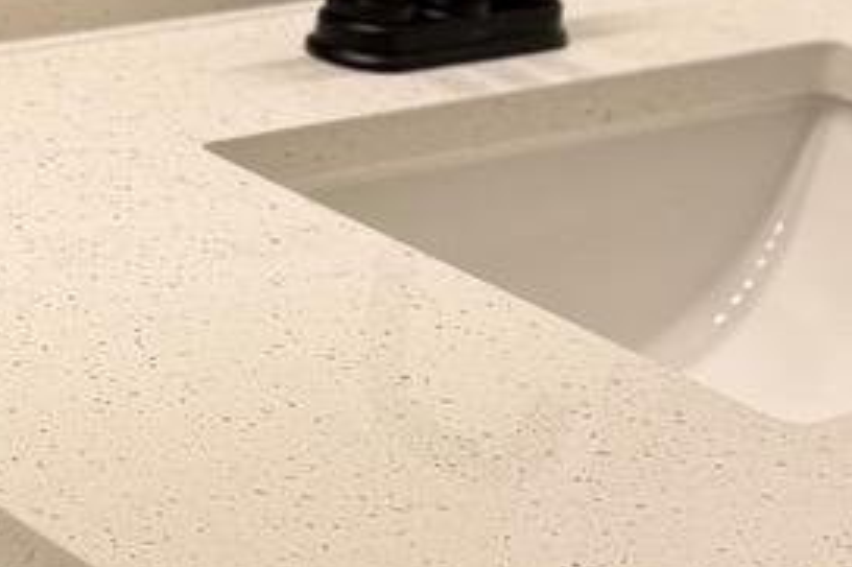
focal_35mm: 141
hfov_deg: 14.0
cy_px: 110
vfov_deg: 9.7
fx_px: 3335
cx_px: -241
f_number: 1.78
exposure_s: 1/165
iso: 64
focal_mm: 6.76
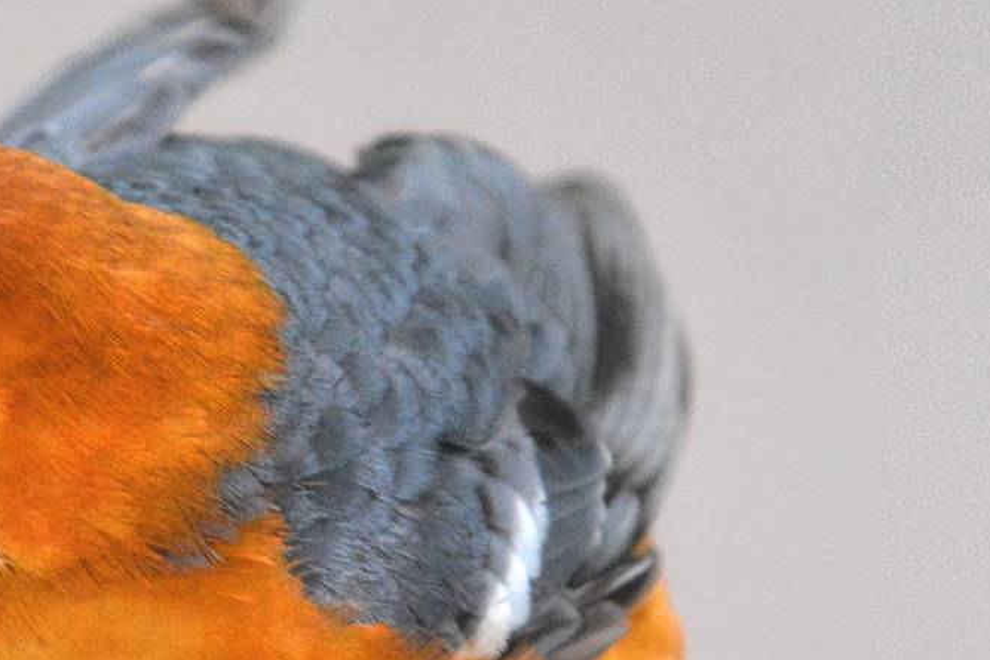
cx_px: 39
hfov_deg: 1.8
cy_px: 576
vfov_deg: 1.2
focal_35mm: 1152
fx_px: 31685
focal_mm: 320
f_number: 6.3
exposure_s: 1/60
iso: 3200
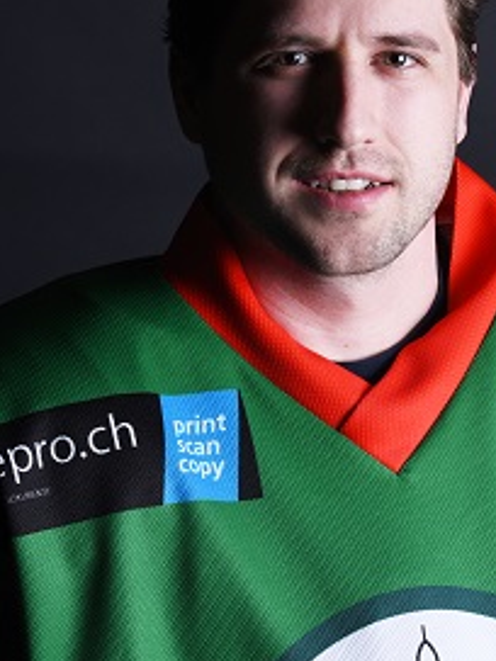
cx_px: 319
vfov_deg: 13.1
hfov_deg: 9.8
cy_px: 290
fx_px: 2885
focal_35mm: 151
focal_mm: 95
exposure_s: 1/125
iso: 200
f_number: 9
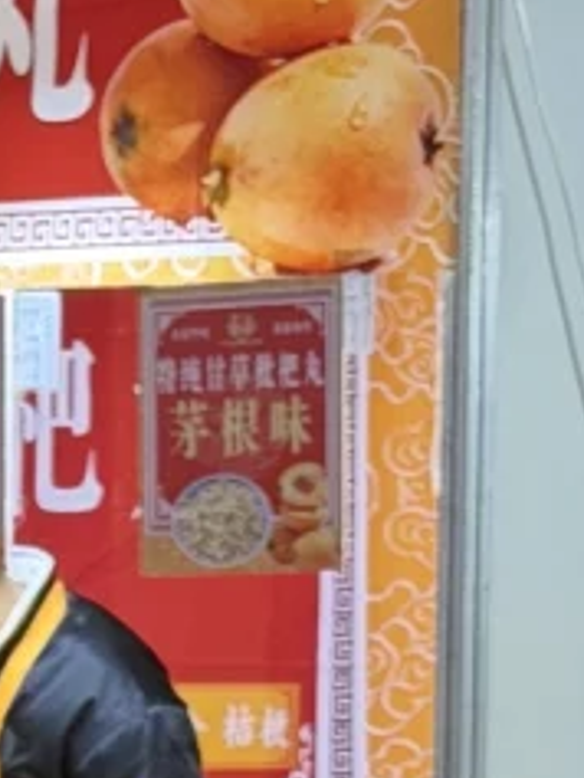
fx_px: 6562
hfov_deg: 5.1
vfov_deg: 6.5
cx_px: -26
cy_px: 1851
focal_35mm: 292
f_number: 1.78
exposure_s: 1/100
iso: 100
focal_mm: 6.76
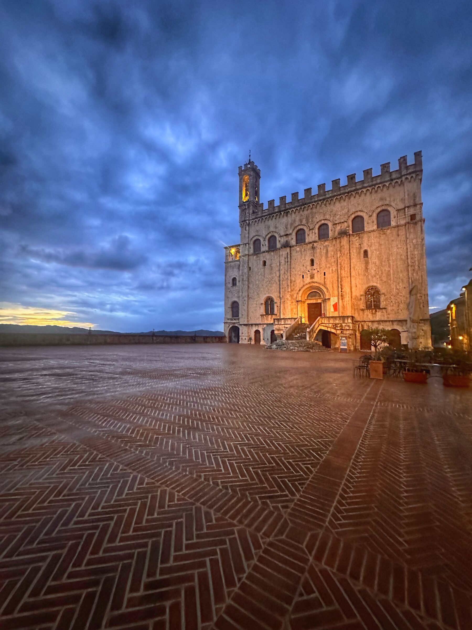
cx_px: 236
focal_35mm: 14
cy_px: 315
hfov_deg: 85.7
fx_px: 255
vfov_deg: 102.1
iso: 1000
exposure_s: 1/34
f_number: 2.2
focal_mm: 2.22
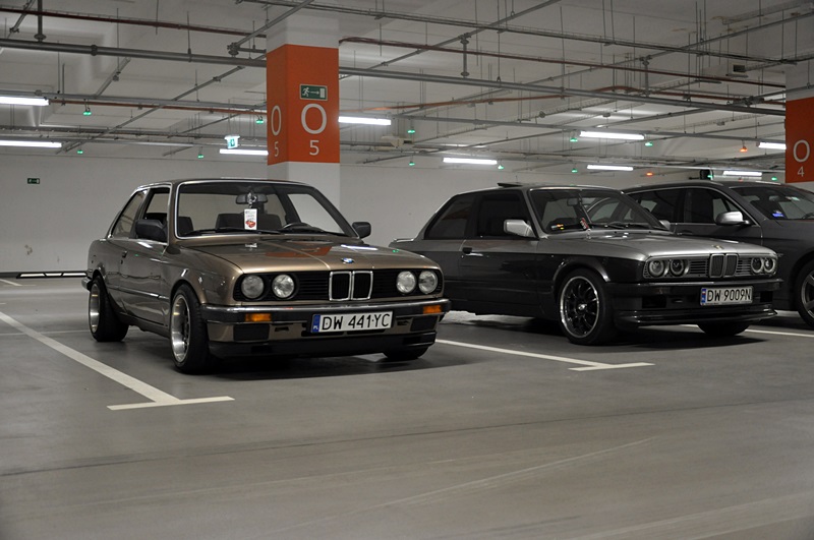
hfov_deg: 46.5
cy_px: 270
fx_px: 948
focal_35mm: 42
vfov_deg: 31.8
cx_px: 407
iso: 900
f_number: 4
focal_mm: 28
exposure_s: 1/30
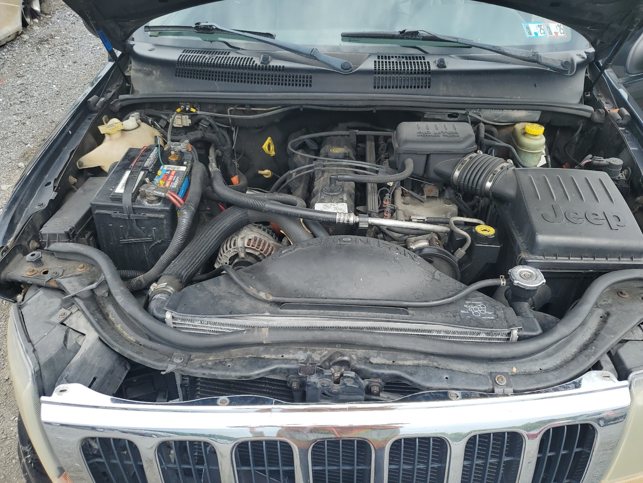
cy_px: 242
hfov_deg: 67.3
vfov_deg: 53.1
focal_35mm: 26
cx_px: 322
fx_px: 483
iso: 50
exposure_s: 1/833
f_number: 1.5
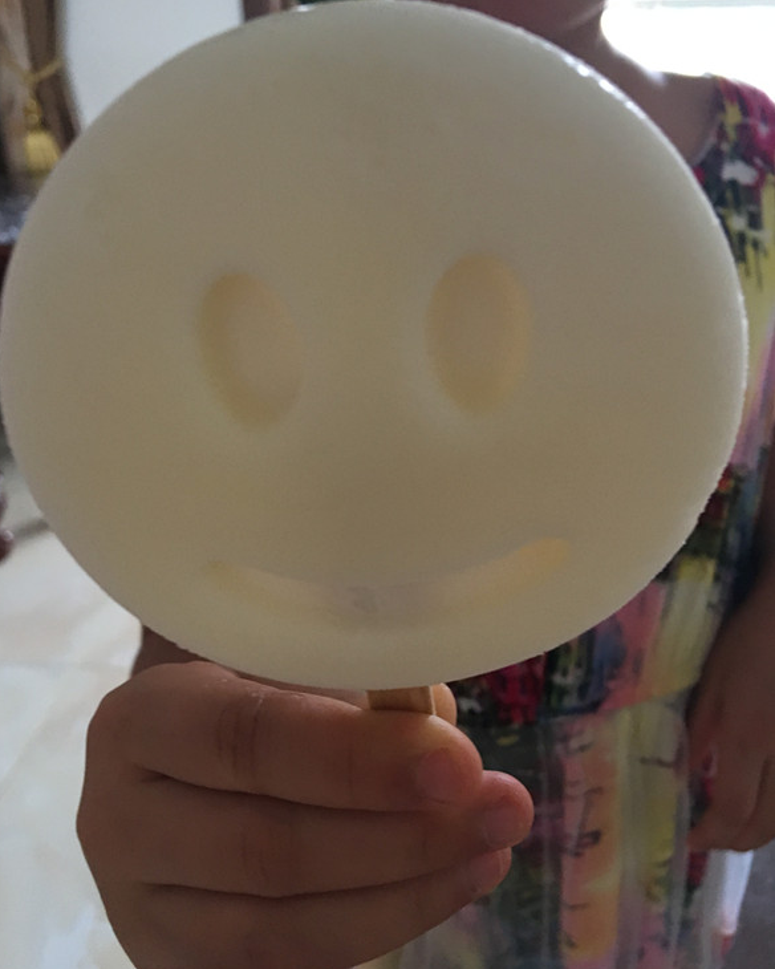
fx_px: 889
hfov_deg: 47.1
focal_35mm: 31
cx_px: 381
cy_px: 466
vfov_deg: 57.2
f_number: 2.2
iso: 200
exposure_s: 1/33
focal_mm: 4.15
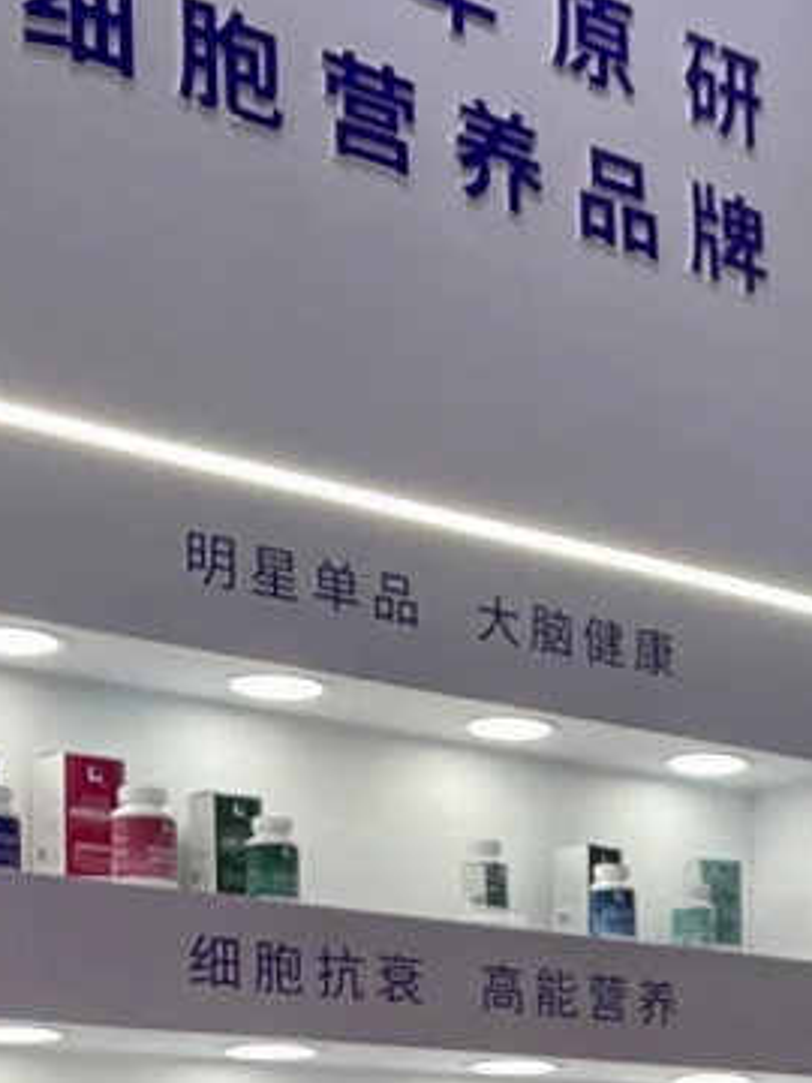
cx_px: 1344
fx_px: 2877
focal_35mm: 92
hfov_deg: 14.6
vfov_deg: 20.5
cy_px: 1125
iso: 80
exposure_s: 1/100
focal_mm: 2.71
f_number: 2.2
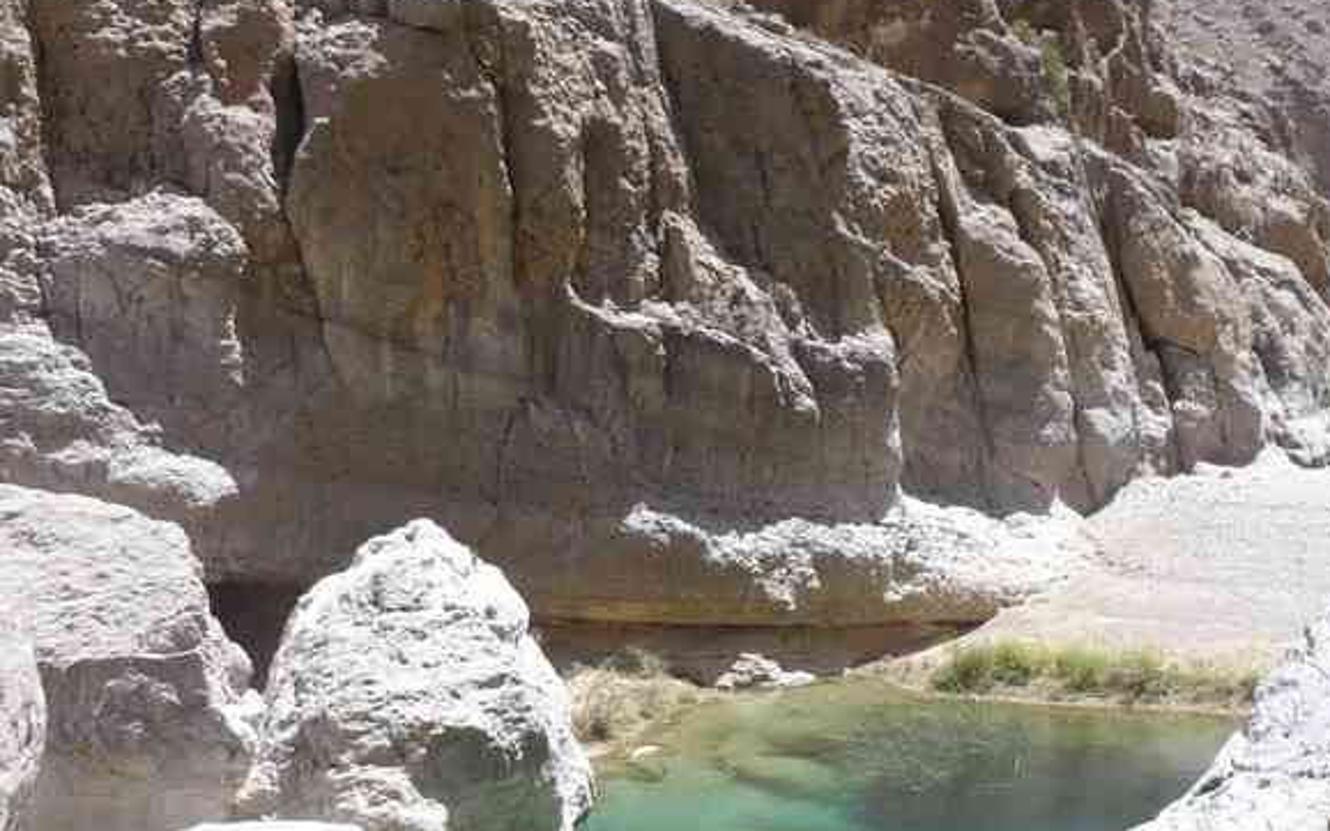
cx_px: 656
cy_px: 695
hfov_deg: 35.7
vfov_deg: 22.4
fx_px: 2066
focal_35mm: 57
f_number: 2.8
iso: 100
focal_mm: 5.8
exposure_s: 1/800
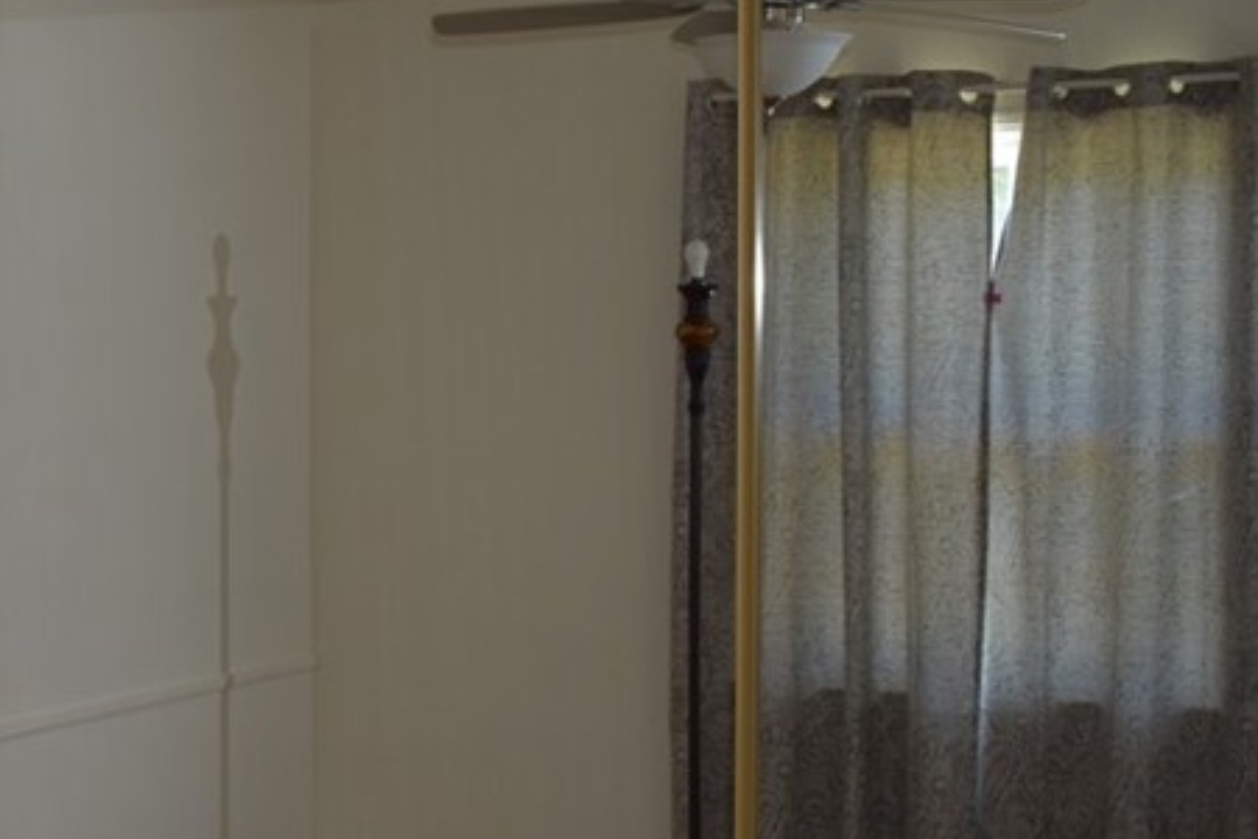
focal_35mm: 82
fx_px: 2865
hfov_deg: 23.5
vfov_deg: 16.6
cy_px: 566
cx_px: -48
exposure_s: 1/30
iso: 250
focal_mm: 24
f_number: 4
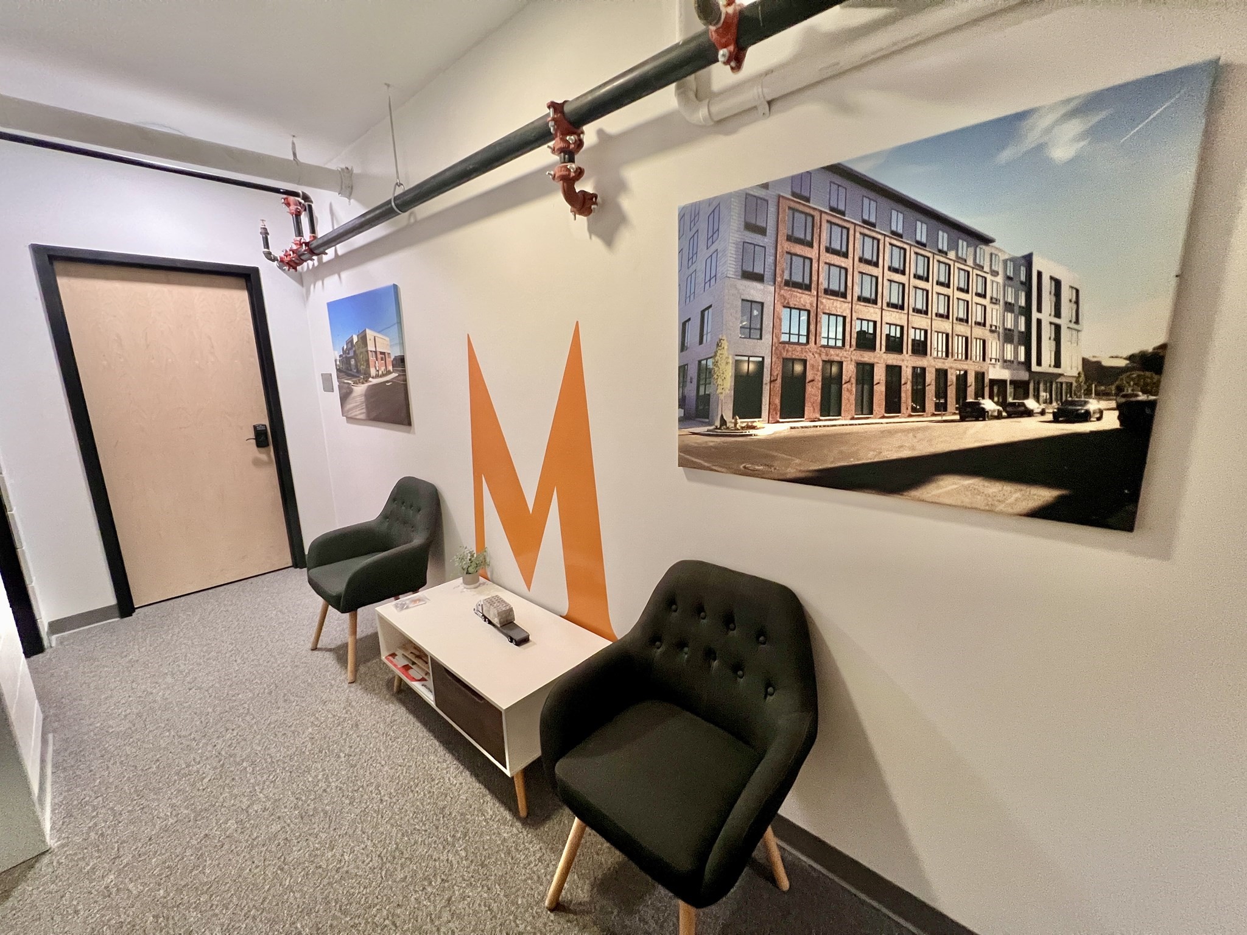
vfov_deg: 89.9
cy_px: 468
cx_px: 624
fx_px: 468
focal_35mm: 13
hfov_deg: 106.2
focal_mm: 1.57
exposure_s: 1/60
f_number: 1.8
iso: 400
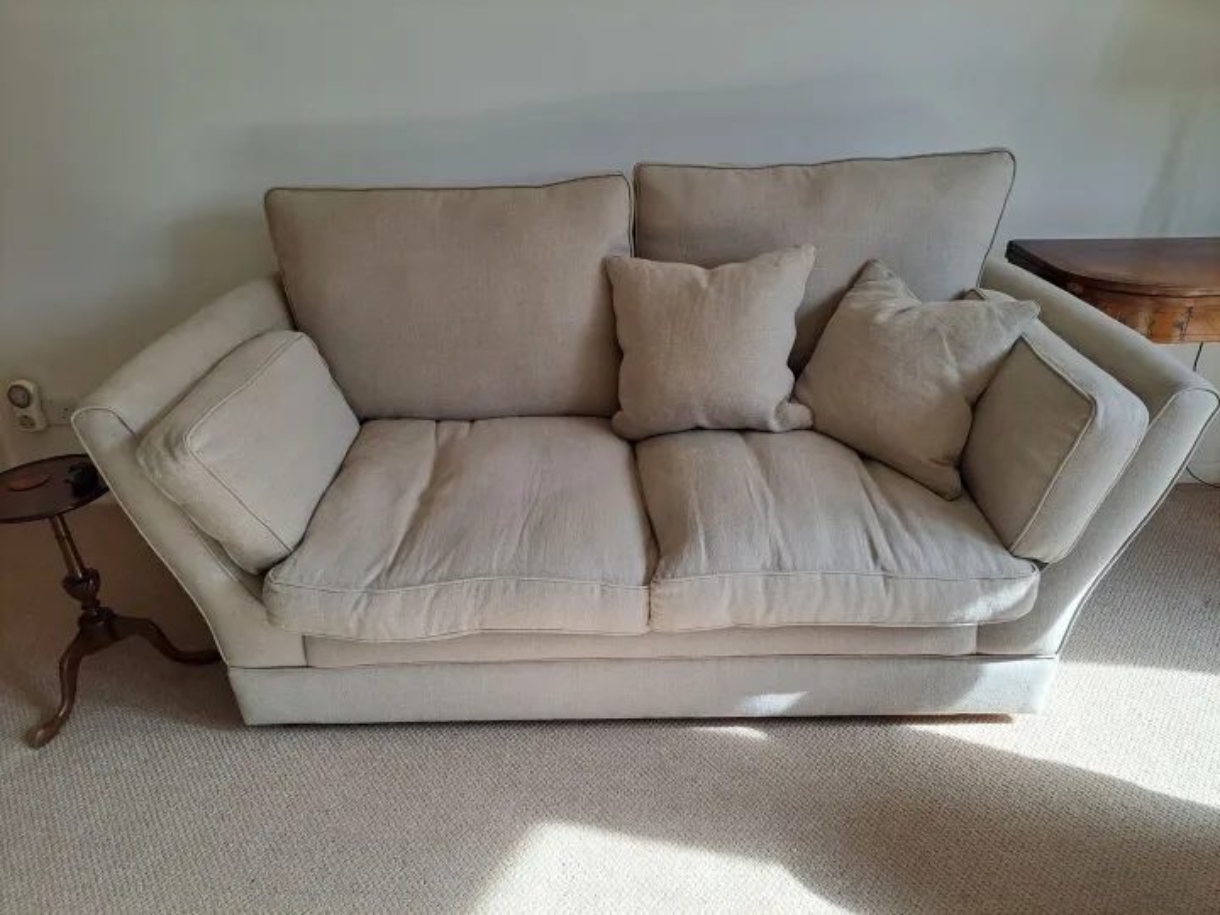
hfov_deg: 71.6
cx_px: 610
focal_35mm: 24
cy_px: 458
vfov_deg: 56.8
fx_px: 846
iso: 50
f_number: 1.8
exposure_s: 1/120
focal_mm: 5.23
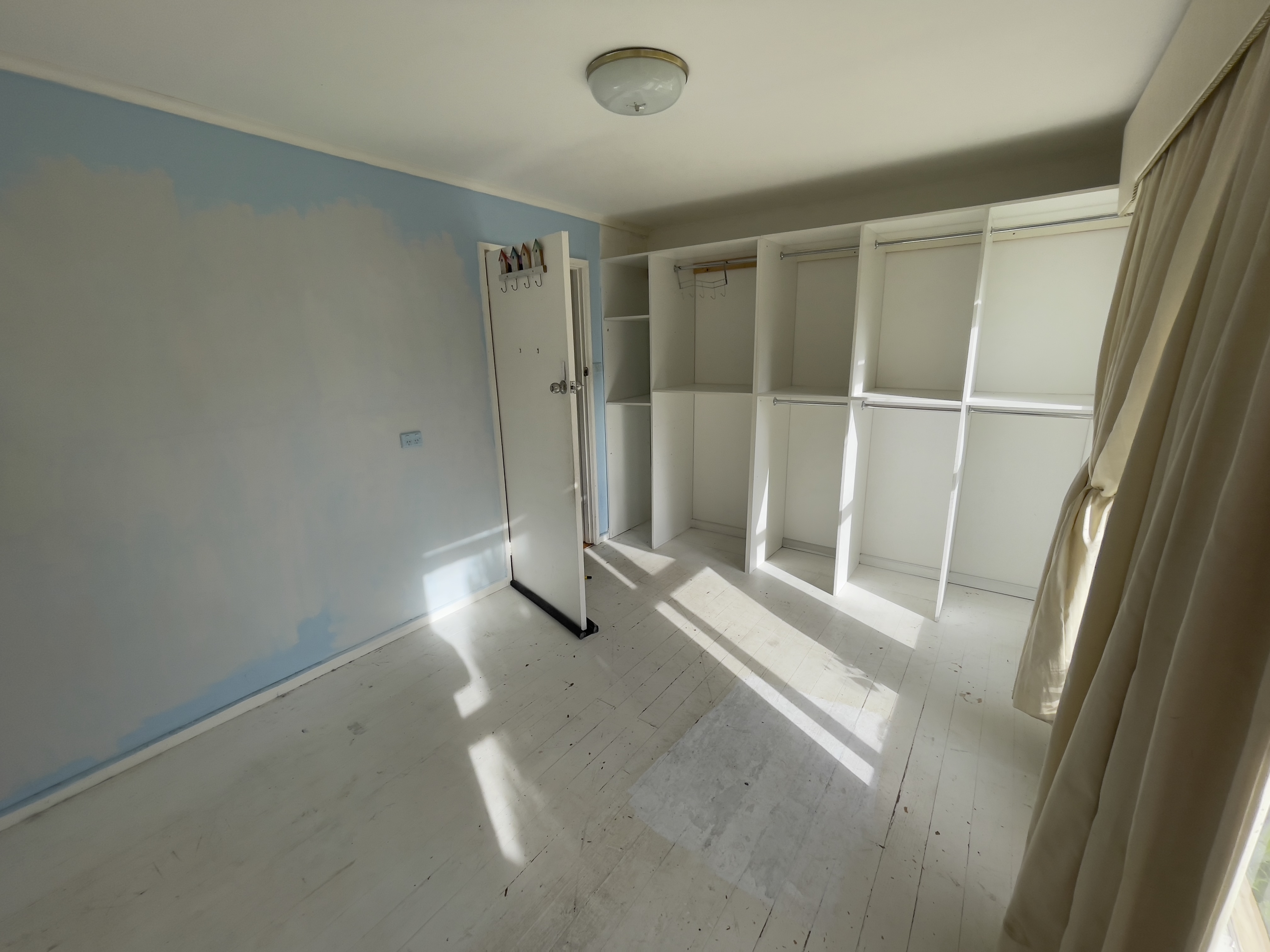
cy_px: 476
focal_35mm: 13
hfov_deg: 106.2
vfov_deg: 89.9
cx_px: 635
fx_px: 477
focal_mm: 1.54
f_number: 2.4
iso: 25
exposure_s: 1/358
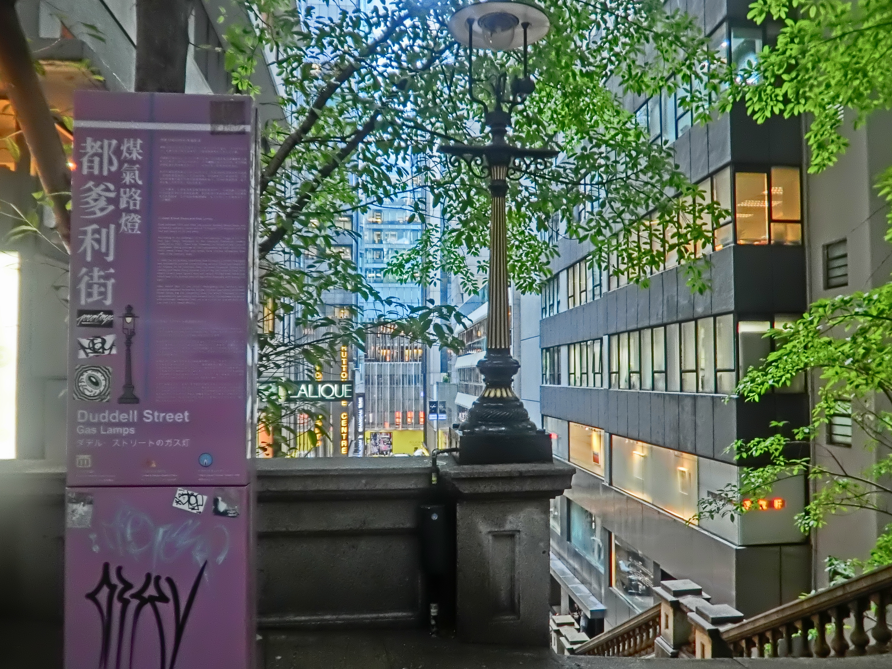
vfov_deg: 49.7
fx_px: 721
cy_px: 358
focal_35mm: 28
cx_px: 464
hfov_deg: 63.4
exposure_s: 1/40
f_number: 3
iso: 800
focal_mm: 4.24
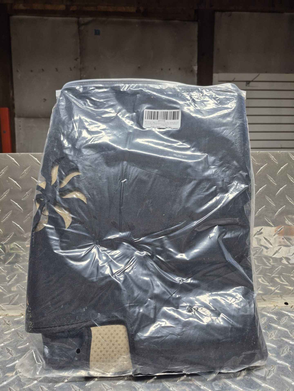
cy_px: 196
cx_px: 147
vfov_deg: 73.9
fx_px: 260
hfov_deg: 58.9
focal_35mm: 23
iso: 125
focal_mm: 5.4
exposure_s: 1/120
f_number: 1.8
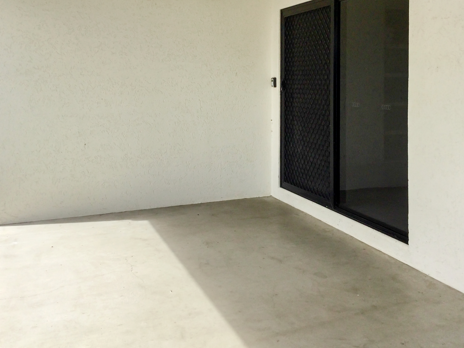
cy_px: 135
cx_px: 260
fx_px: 509
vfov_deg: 37.5
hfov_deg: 48.9
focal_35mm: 38
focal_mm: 3.3
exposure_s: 1/750
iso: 25
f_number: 2.4
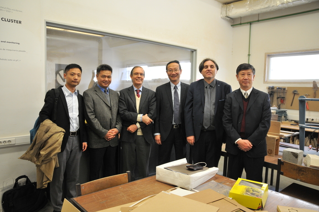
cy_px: 106
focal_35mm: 26
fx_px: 226
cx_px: 160
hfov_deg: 70.5
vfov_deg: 50.3
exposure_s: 1/125
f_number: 2.8
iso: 640
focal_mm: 17
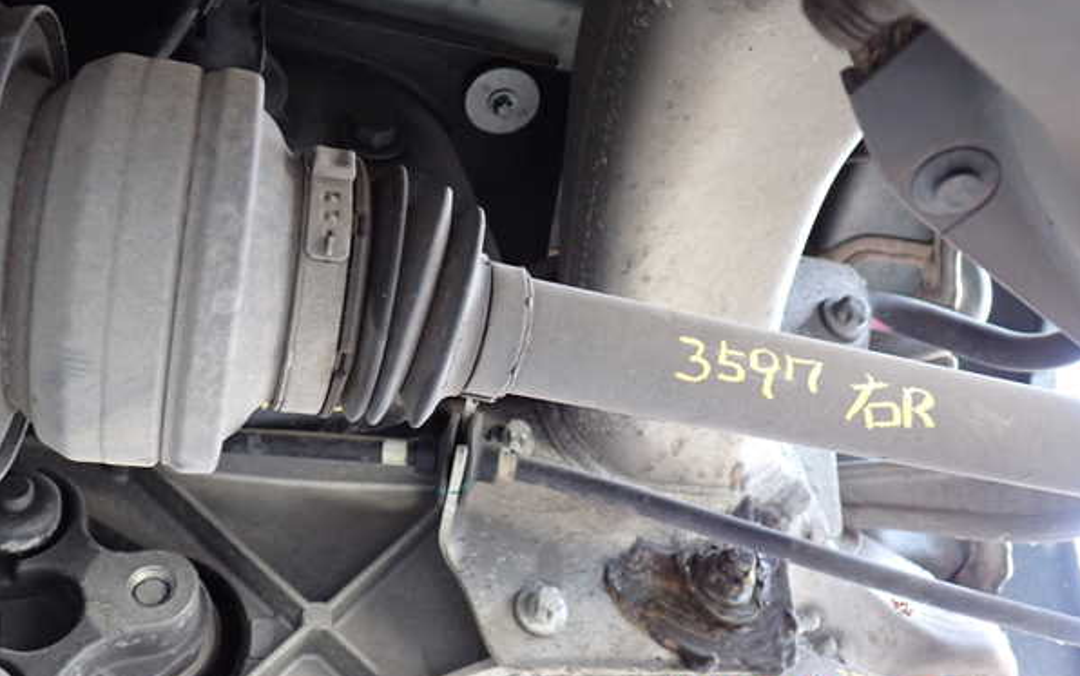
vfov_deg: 39.4
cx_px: 542
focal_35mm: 32
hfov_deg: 59.6
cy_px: 314
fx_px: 942
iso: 320
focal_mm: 5.4
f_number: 2.3
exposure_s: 1/30
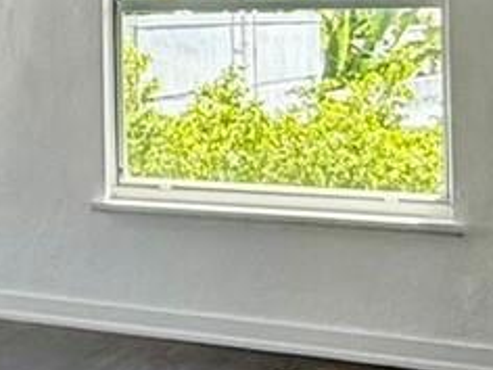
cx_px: -167
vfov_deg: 15.3
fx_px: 1353
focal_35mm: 95
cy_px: -2
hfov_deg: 19.0
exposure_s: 1/451
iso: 64
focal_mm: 2.22
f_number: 2.2
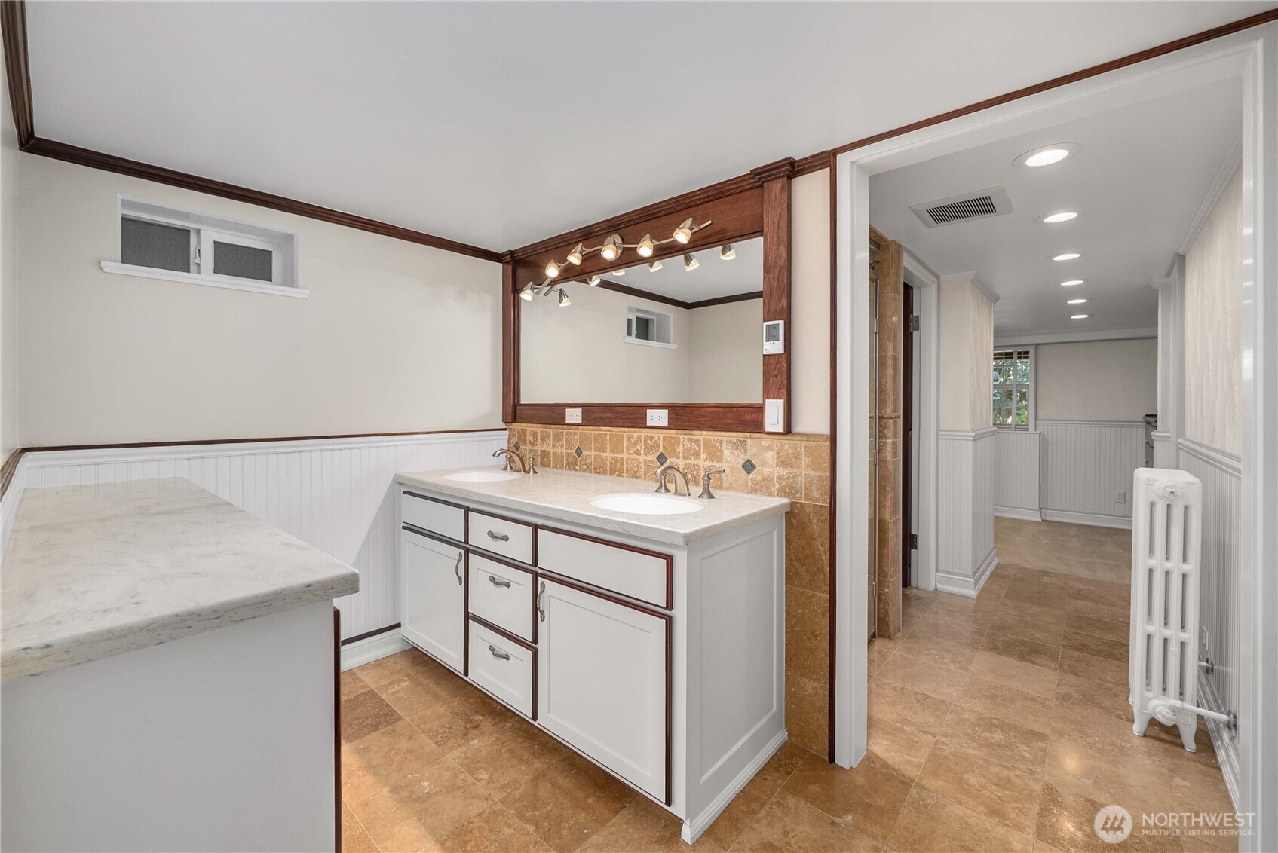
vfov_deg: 81.3
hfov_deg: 104.2
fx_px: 497
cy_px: 426
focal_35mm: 14
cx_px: 639
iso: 1000
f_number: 7.1
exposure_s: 1/8
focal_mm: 14
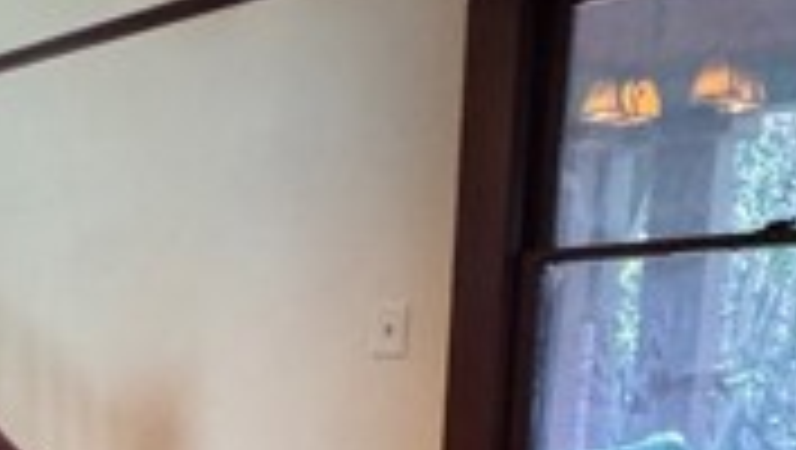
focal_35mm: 55
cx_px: -198
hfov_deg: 30.9
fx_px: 1162
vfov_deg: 20.4
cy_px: 544
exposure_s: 1/40
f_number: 2.2
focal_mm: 2.22
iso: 800
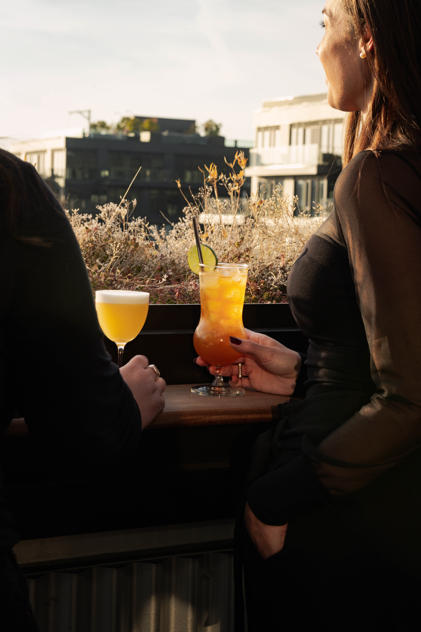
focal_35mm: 70
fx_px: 1228
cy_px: 316
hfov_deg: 19.5
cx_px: 210
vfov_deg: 28.8
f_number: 11
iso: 400
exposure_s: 1/200
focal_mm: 70
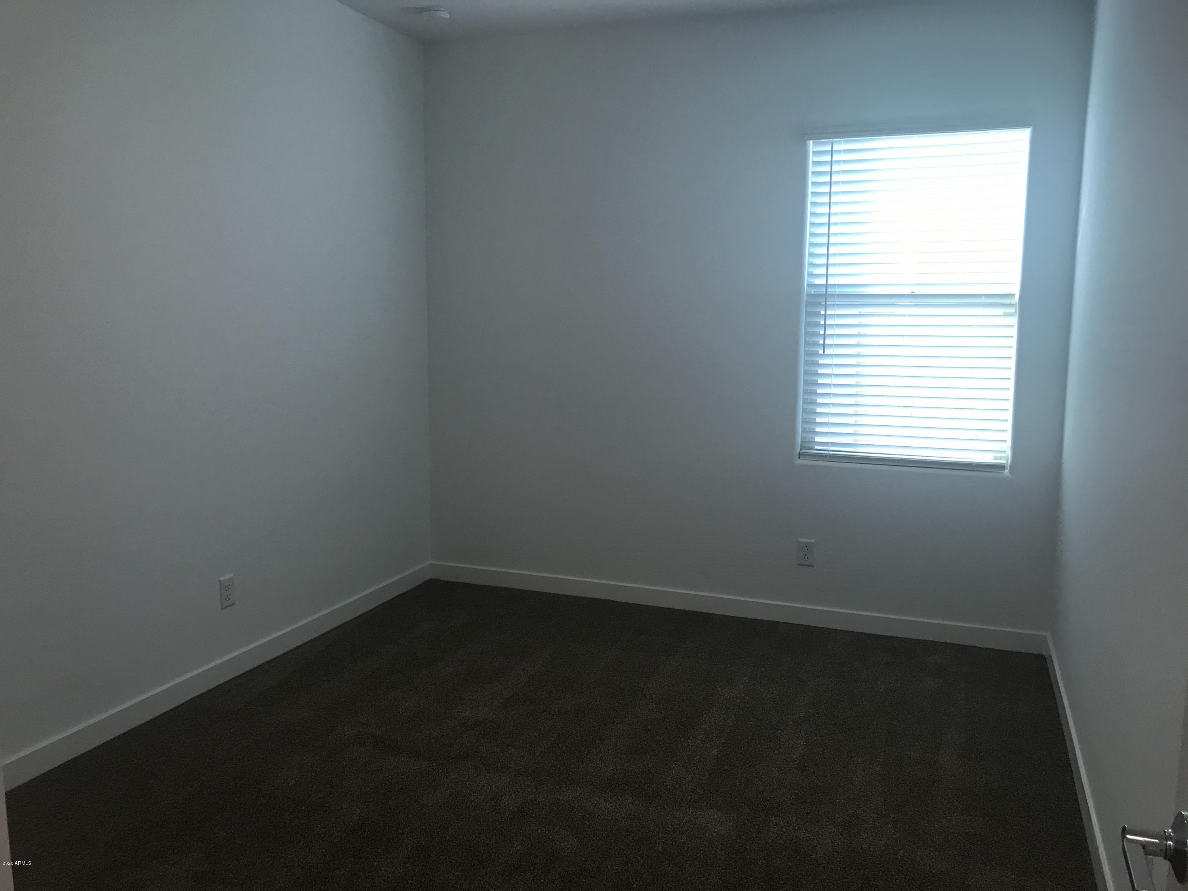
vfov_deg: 49.7
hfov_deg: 63.4
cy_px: 446
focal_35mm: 28
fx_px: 961
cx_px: 594
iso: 20
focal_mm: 3.99
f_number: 1.8
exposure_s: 1/30
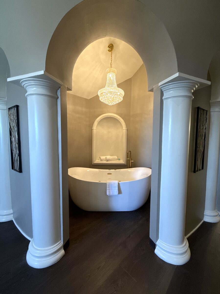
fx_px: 119
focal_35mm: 14
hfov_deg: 85.7
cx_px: 110
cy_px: 147
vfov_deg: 102.1
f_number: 2.2
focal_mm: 2.22
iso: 320
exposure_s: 1/120
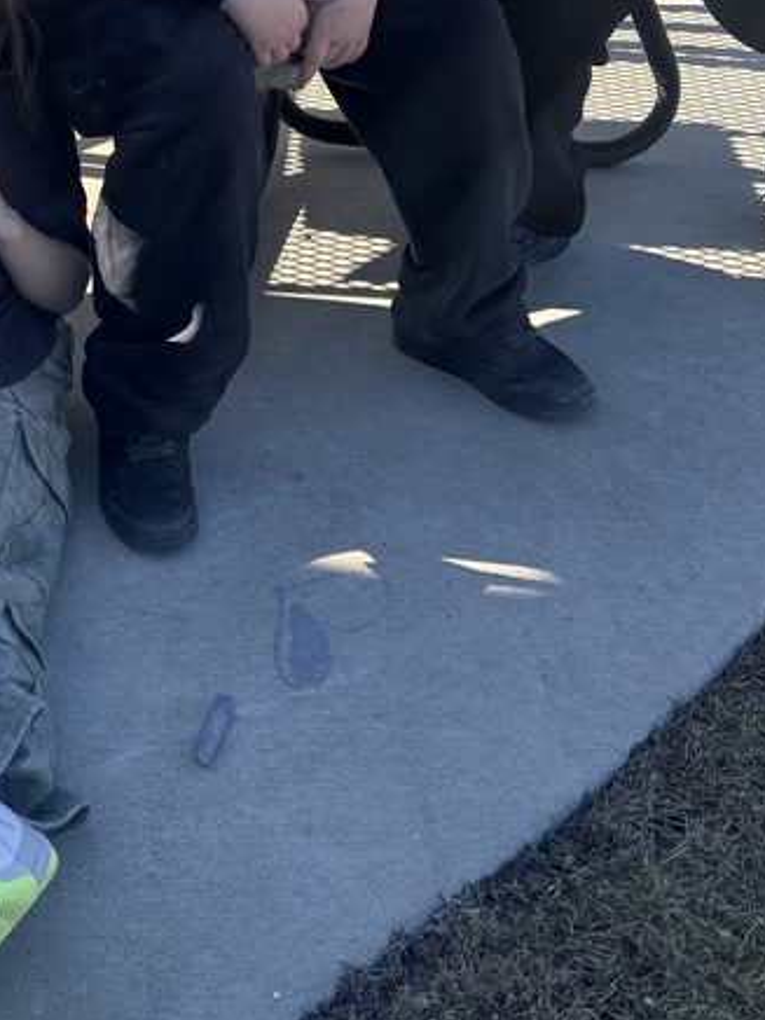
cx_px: 30
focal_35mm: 61
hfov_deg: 23.2
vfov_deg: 29.7
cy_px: 19
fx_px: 1797
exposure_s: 1/1328
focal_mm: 5.96
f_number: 1.6
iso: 50
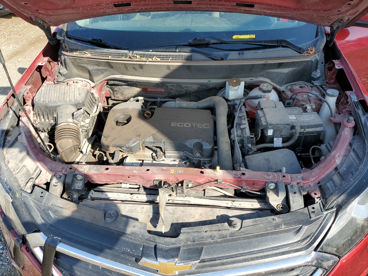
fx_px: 276
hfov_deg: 67.3
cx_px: 184
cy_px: 138
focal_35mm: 26
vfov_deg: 53.1
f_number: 1.5
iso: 50
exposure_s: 1/909
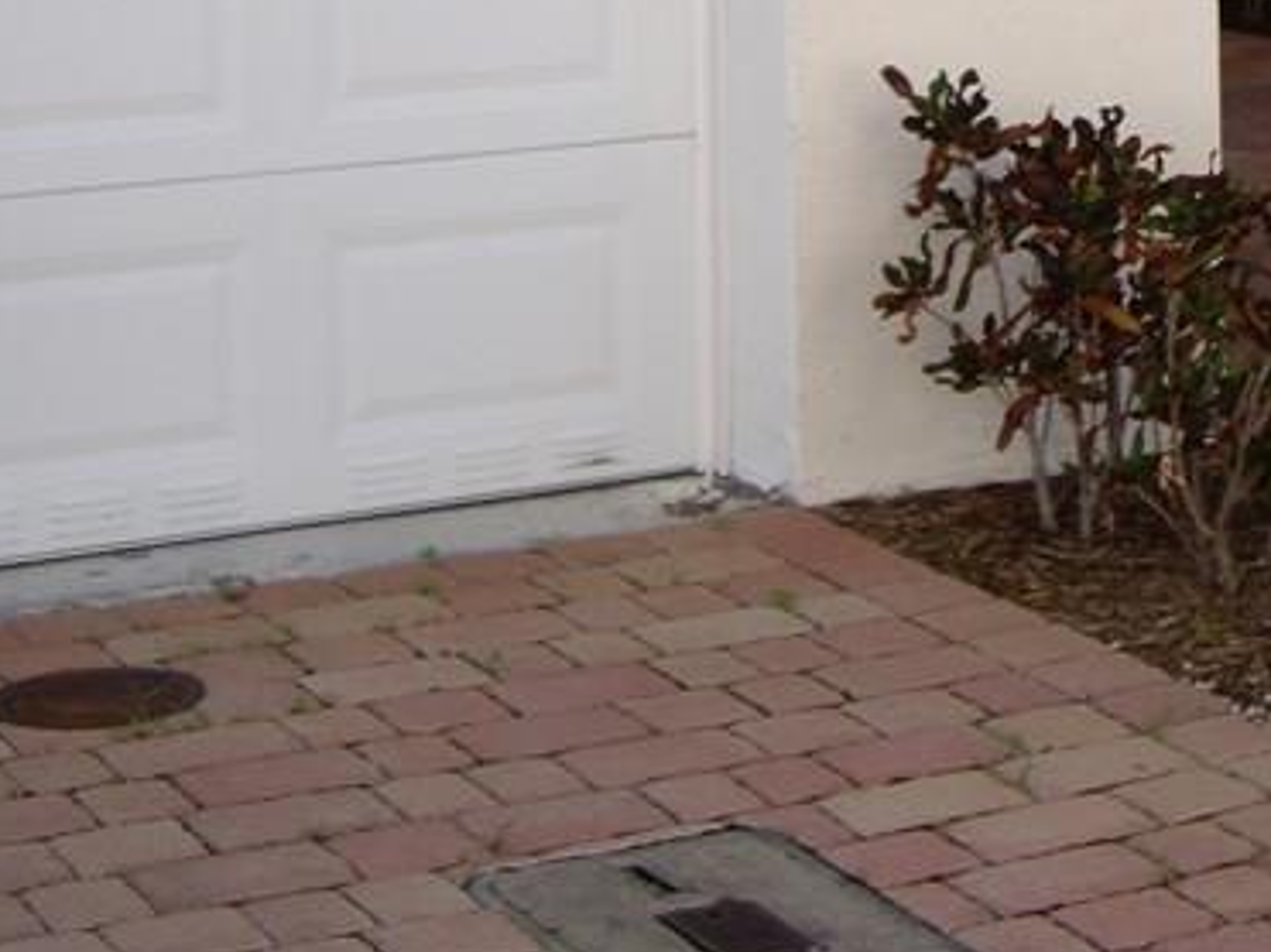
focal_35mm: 105
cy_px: -346
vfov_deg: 13.5
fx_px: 3854
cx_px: 1442
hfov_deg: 18.0
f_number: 2.8
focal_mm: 7.9
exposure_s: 1/320
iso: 64
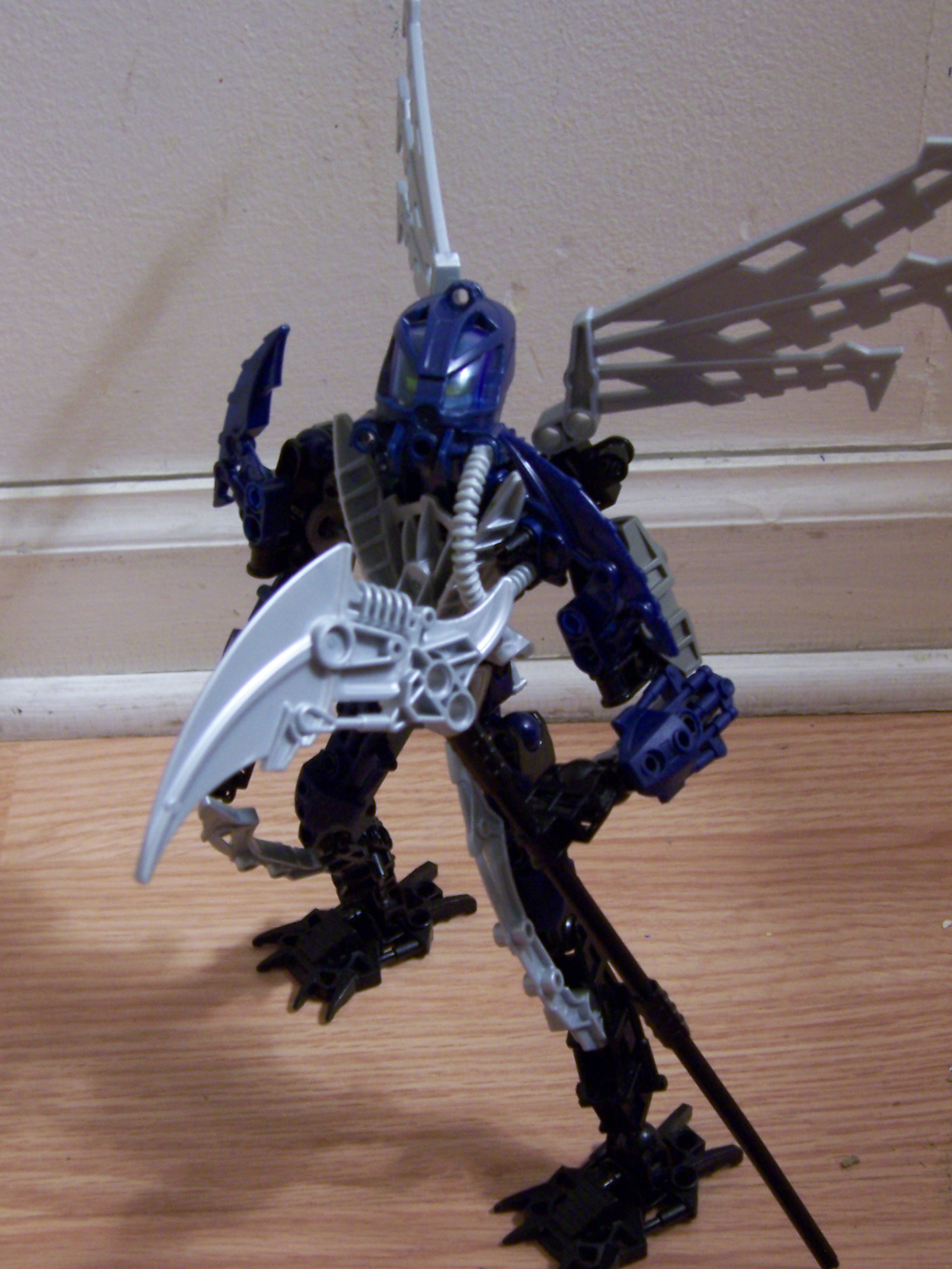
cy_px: 634
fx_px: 1980
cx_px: 476
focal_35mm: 54
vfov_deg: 35.5
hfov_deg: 27.0
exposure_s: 1/4
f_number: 3.6
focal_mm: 9
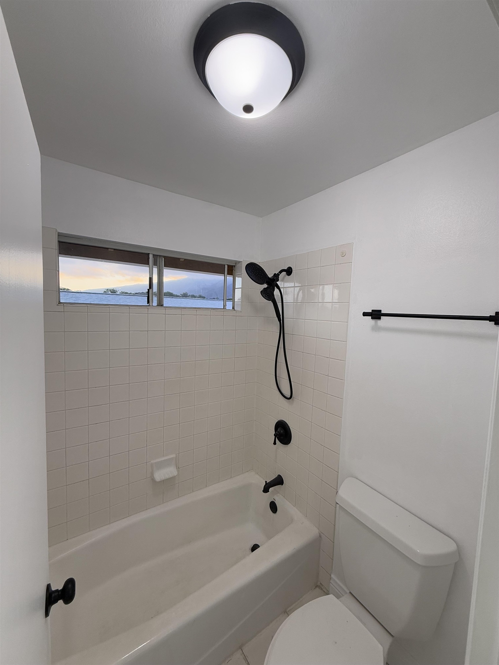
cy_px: 332
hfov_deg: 85.7
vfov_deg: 102.1
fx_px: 269
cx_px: 250
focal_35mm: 14
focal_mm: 2.22
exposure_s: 1/120
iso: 100
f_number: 2.2
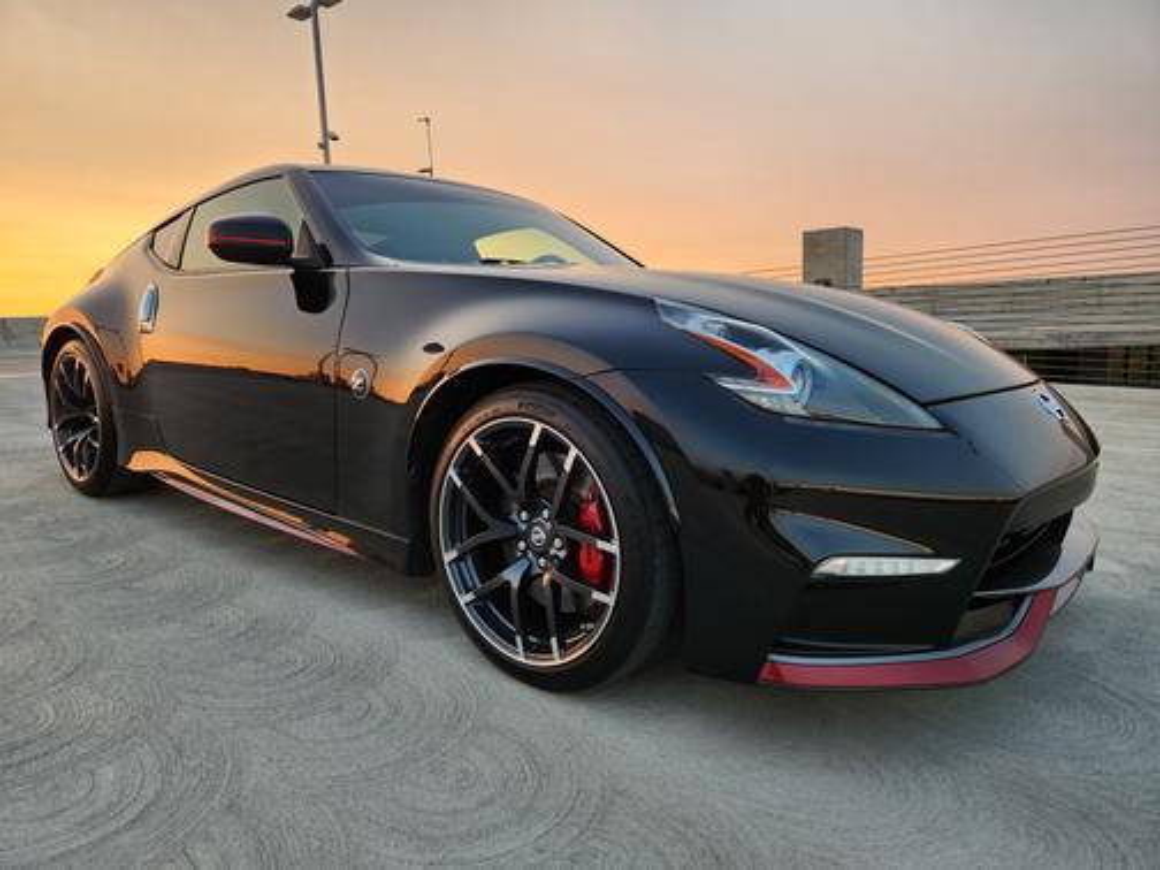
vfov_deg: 58.9
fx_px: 771
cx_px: 580
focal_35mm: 23
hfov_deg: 73.9
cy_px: 435
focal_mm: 5.4
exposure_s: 1/180
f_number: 1.8
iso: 64
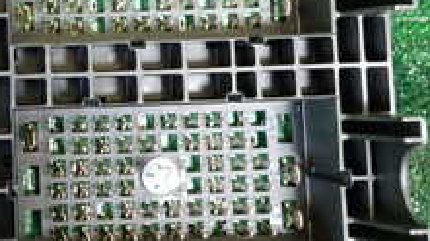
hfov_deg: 26.5
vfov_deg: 16.1
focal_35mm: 74
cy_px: 35
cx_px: -35
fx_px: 843
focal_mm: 4.5
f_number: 2
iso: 250
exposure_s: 1/30
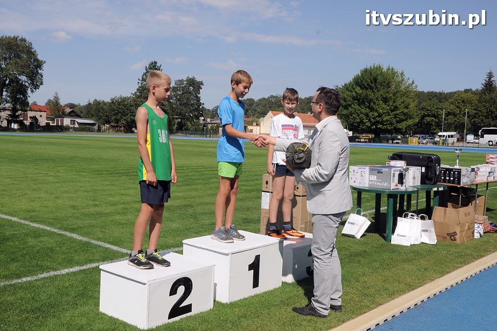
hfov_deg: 51.3
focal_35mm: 38
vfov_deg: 35.4
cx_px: 248
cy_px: 166
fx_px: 517
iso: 400
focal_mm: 25
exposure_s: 1/640
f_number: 13
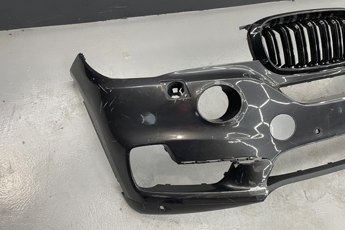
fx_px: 268
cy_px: 118
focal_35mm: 28
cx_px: 176
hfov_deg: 65.5
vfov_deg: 46.4
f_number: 1.6
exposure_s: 1/50
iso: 80
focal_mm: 4.2
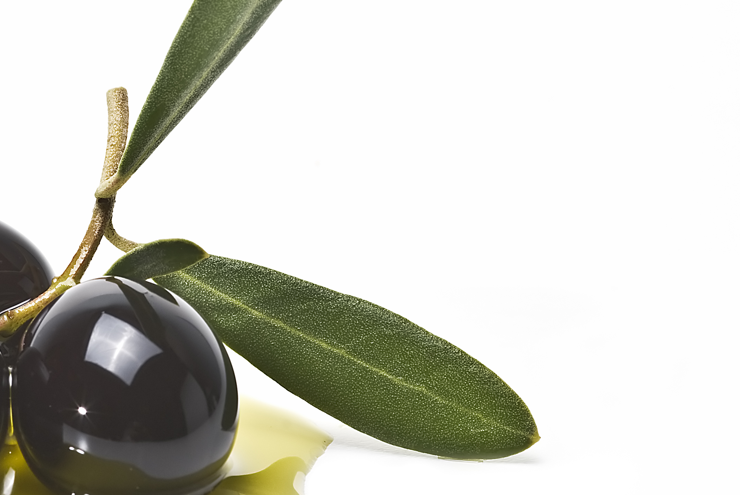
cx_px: 88
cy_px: 201
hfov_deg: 7.2
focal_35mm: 286
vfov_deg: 4.8
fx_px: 5884
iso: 100
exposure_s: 1/100
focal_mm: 105
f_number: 14
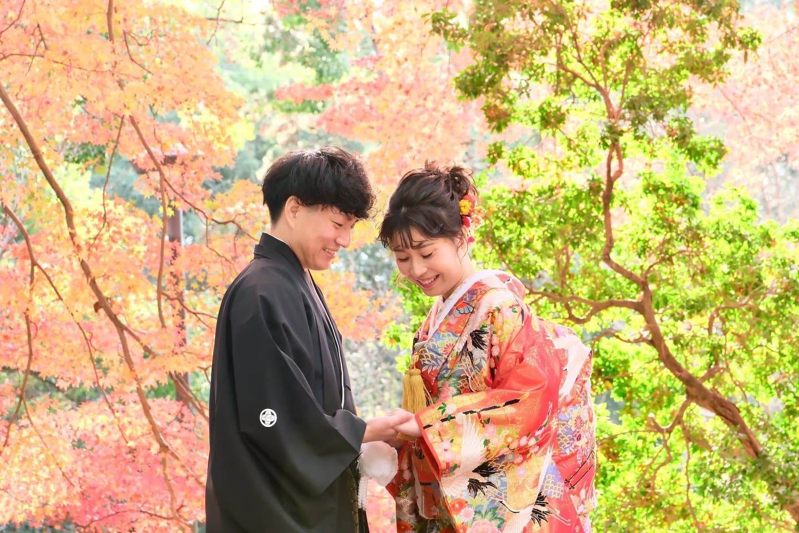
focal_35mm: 105
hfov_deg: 19.5
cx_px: 400
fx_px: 2330
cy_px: 266
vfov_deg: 13.0
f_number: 6.3
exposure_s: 1/60
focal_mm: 70
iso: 800
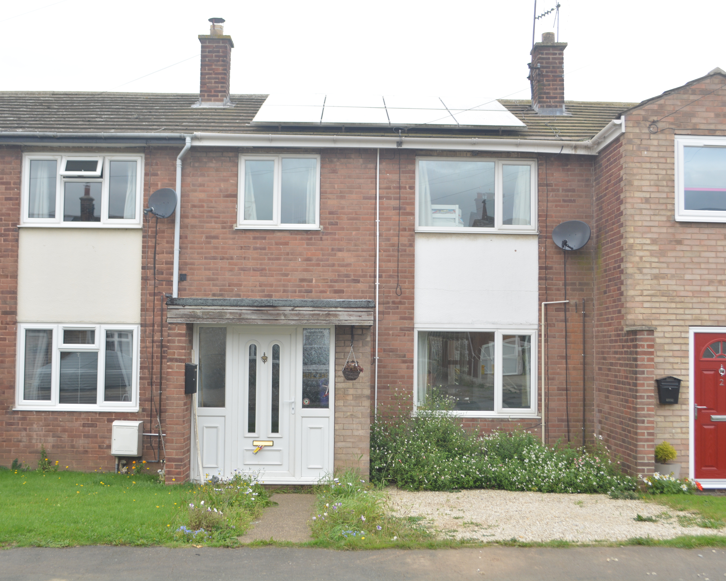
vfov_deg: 36.5
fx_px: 881
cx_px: 357
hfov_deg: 44.8
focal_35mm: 41
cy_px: 288
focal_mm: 24
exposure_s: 1/50
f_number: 6.3
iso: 200
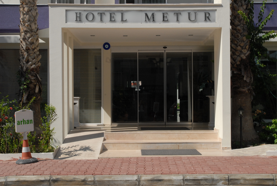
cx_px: 138
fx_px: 393
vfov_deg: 26.6
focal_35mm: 51
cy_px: 93
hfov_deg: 38.8
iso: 400
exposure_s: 1/250
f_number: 20
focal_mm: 34
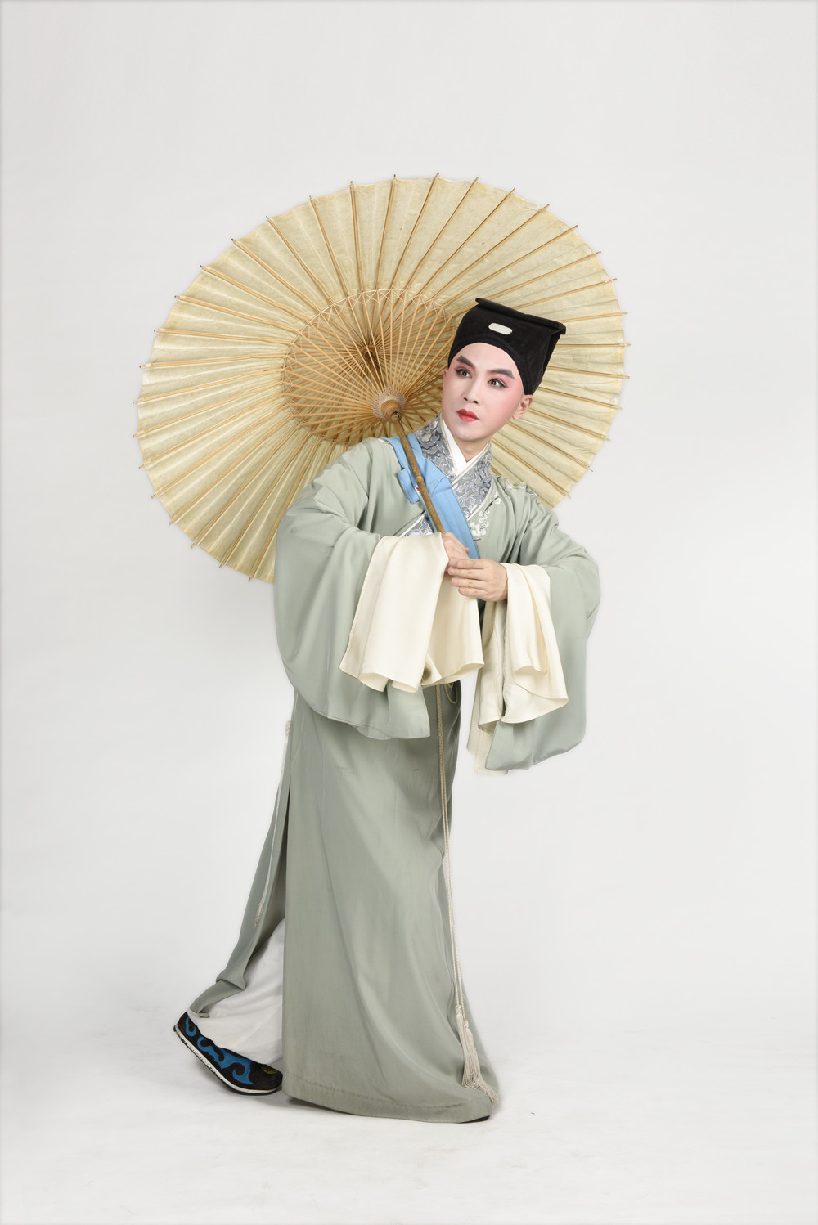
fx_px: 1873
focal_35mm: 55
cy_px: 612
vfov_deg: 36.2
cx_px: 409
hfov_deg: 24.6
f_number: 14
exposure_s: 1/125
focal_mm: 55
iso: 160
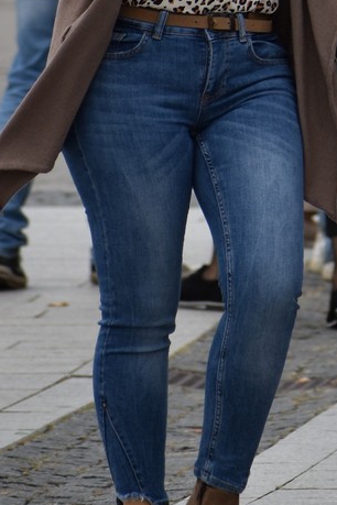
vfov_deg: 1.9
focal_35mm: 1079
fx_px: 15150
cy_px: -99
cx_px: 499
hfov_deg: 1.3
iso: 200
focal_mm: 220
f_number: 5.6
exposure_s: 1/500
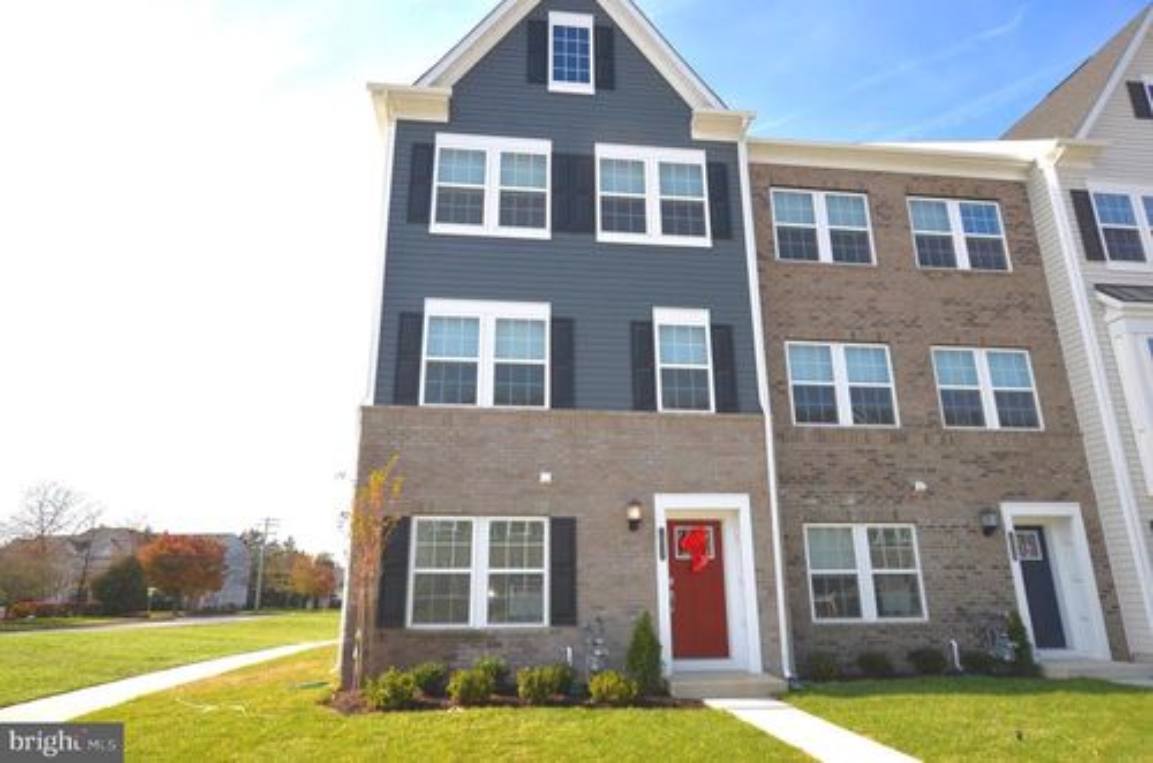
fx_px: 671
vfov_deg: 59.3
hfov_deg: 81.3
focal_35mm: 21
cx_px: 576
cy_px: 382
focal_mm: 14
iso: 100
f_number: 9
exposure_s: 1/250
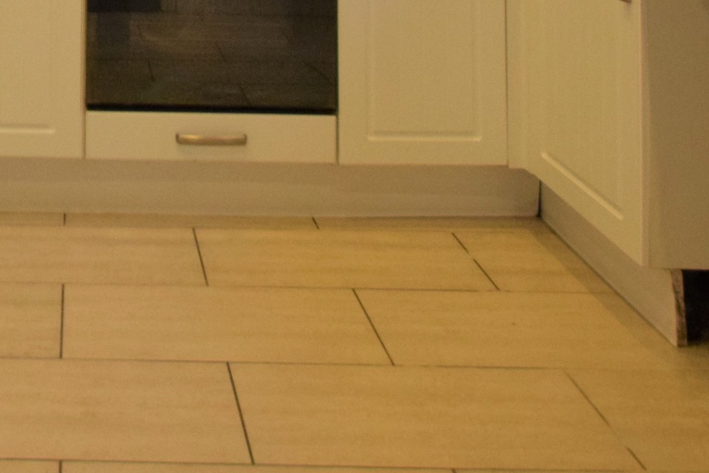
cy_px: -268
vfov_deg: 21.0
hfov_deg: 35.0
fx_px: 1044
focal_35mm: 53
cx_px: 52
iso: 1000
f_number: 8
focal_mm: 10
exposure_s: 1/250
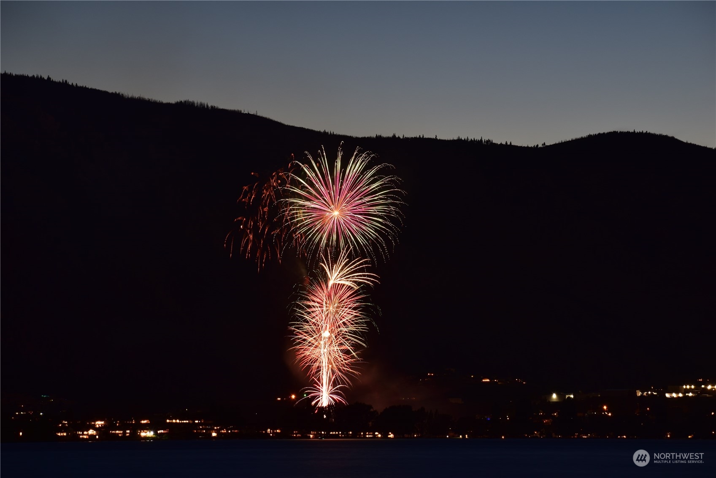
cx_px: 358
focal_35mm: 188
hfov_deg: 11.0
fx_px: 3729
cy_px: 239
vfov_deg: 7.3
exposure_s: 30
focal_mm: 125
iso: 100
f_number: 9
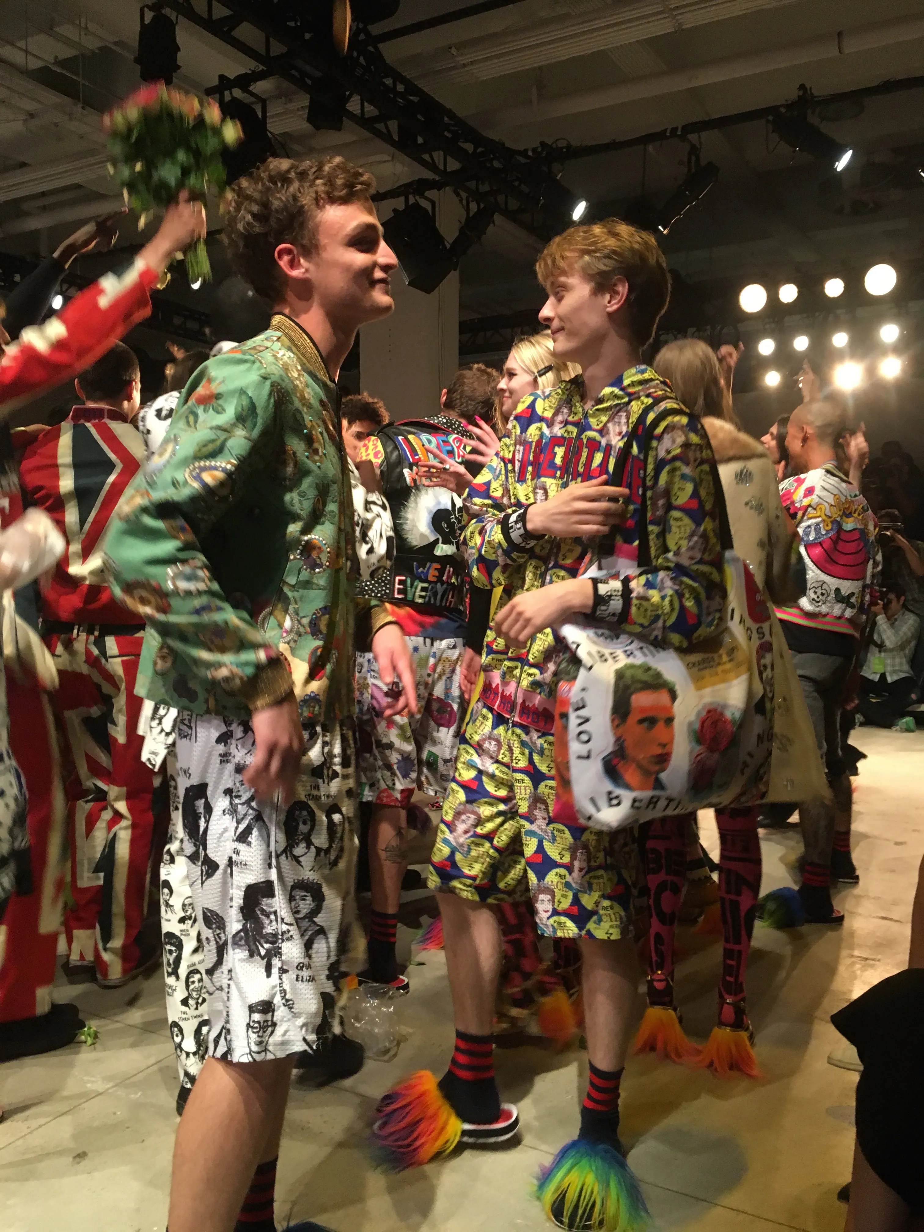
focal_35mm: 29
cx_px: 462
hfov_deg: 48.2
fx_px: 1032
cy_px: 616
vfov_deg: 61.7
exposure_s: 1/30
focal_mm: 4.2
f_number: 2.2
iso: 125
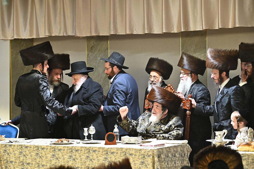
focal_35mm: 100
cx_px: 127
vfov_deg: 13.7
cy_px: 84
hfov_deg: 20.4
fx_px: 705
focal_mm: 100
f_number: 5.6
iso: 3200
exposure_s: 1/200
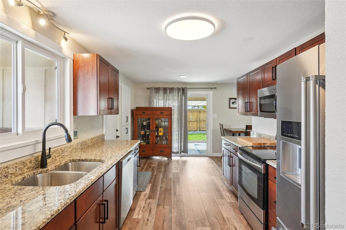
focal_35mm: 20
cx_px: 173
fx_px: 187
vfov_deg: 63.2
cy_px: 115
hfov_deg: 85.4
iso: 400
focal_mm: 13
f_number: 8
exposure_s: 1/13
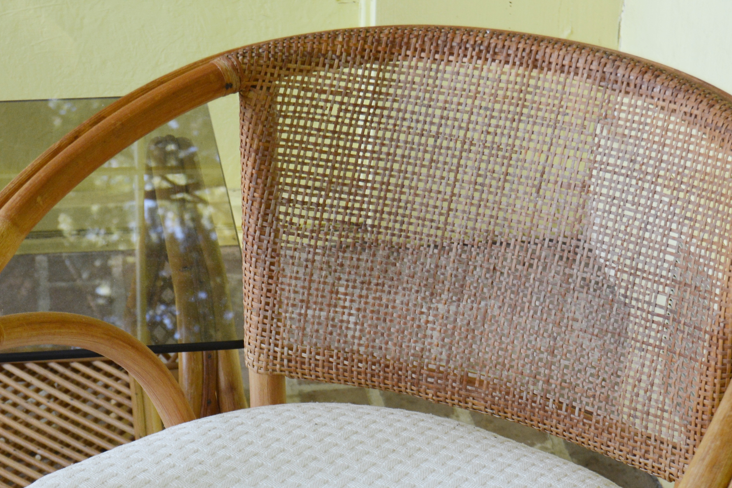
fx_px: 1909
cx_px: 368
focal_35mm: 94
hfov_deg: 21.7
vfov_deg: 14.5
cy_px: 365
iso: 400
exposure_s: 1/125
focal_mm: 35
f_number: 5.6
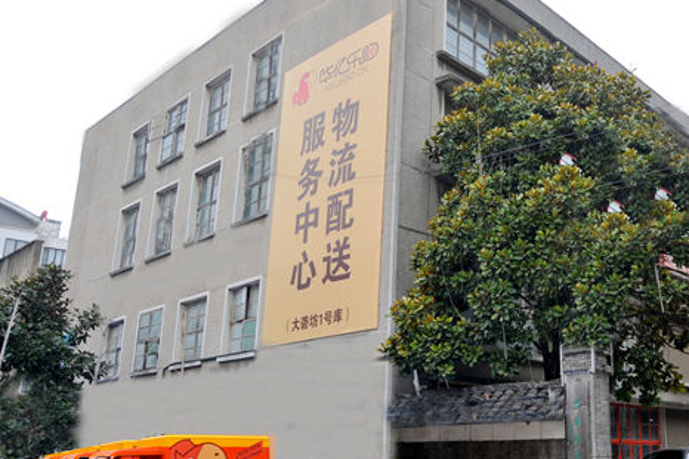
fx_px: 1320
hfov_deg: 28.9
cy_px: 261
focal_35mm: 69
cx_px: 494
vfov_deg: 19.7
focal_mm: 32
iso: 200
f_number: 5
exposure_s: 1/100
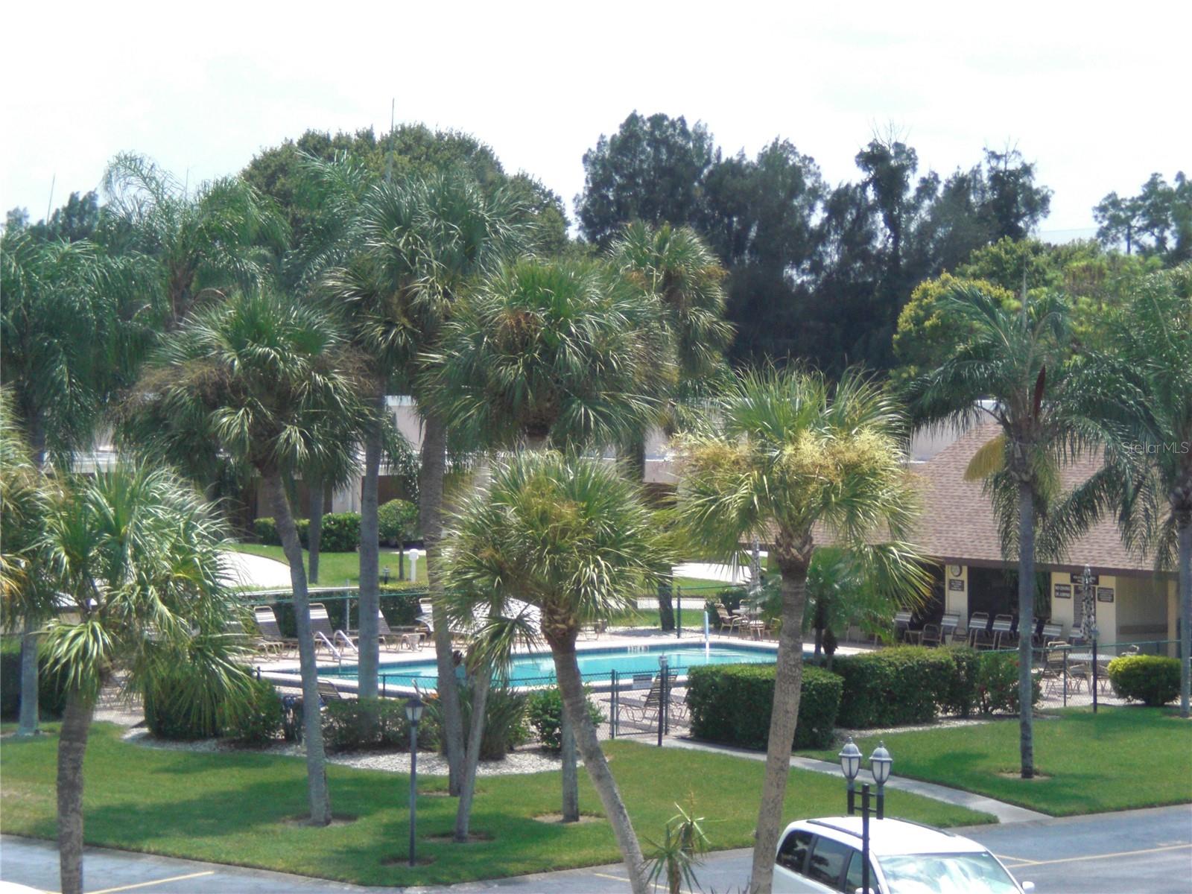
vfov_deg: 13.0
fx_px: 3926
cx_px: 596
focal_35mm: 114
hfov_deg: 17.3
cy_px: 447
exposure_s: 1/200
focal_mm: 18.9
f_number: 5.9
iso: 200
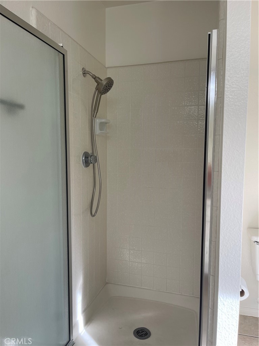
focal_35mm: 25
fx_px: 249
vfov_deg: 69.4
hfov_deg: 54.9
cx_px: 130
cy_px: 173
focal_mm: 5.1
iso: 32
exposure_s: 1/120
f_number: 1.6
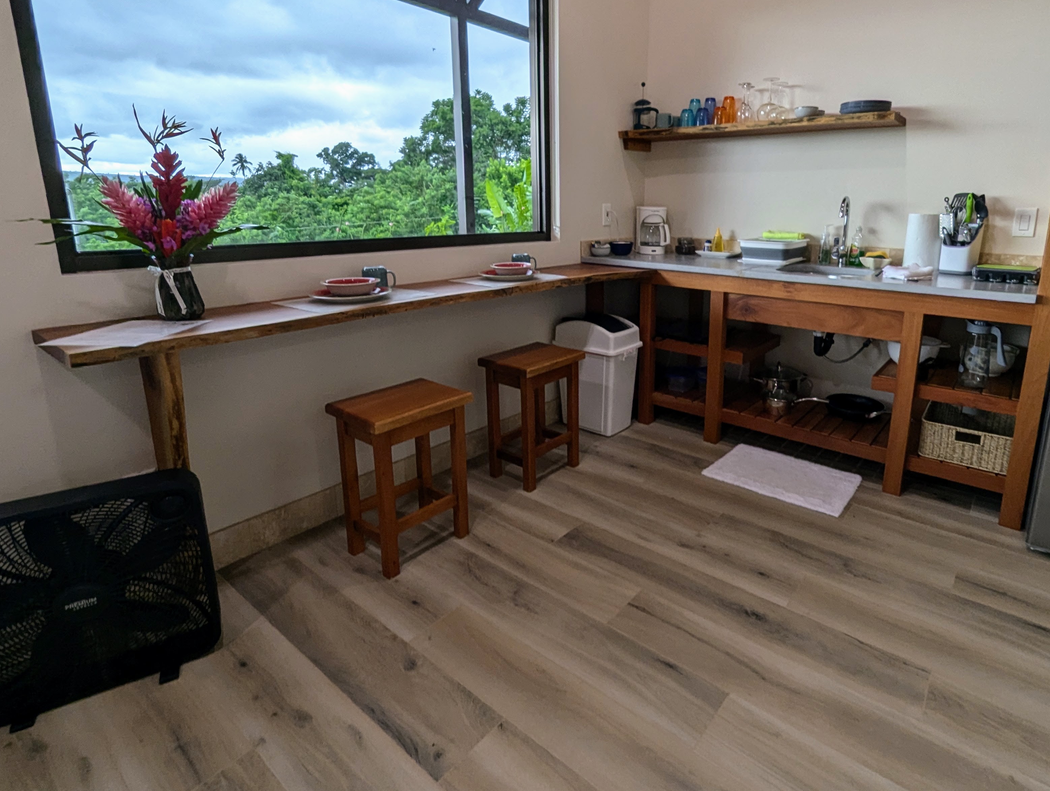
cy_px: 314
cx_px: 606
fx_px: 516
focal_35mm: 17
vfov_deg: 74.0
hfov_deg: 90.3
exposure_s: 1/120
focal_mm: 1.95
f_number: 2.2
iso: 42
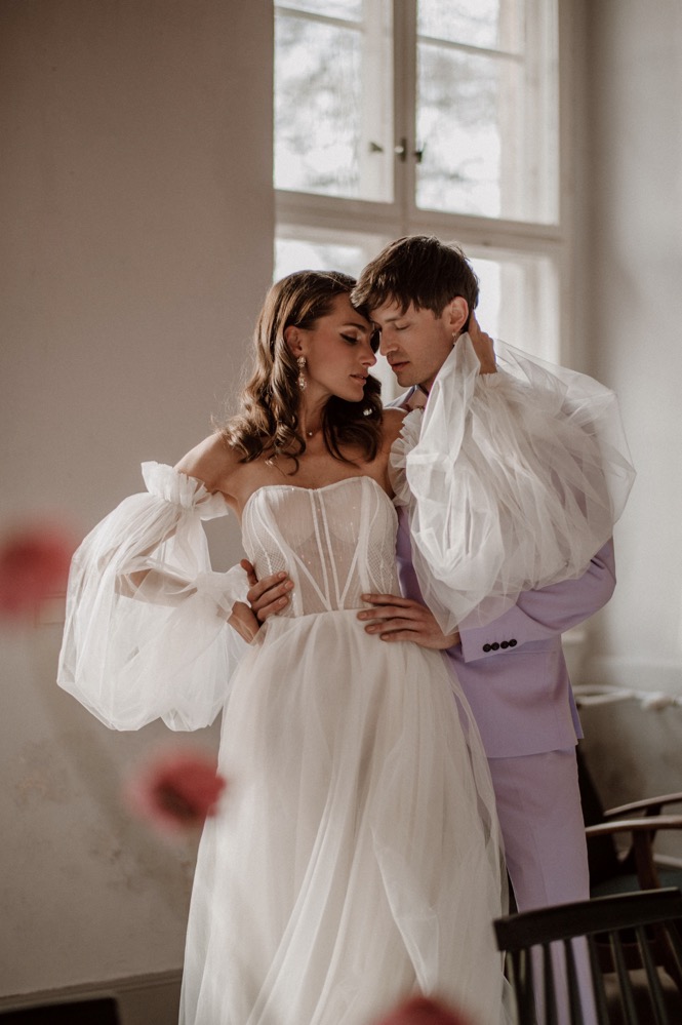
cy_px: 512
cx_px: 341
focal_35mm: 58
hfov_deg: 23.4
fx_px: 1650
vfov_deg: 34.5
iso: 200
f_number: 1.4
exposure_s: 1/200
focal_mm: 58
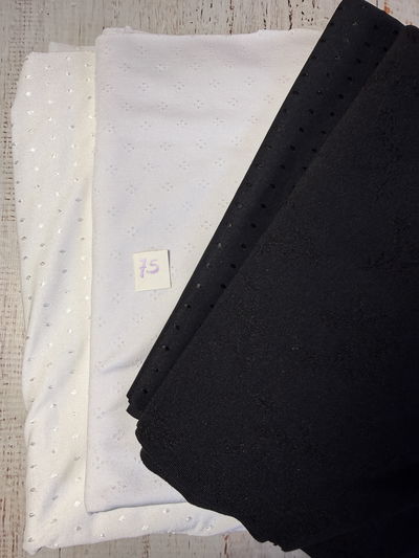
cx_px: 210
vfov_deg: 71.6
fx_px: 387
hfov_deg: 56.8
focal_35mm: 24
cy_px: 279
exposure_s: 1/126
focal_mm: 2.22
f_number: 2.2
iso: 40
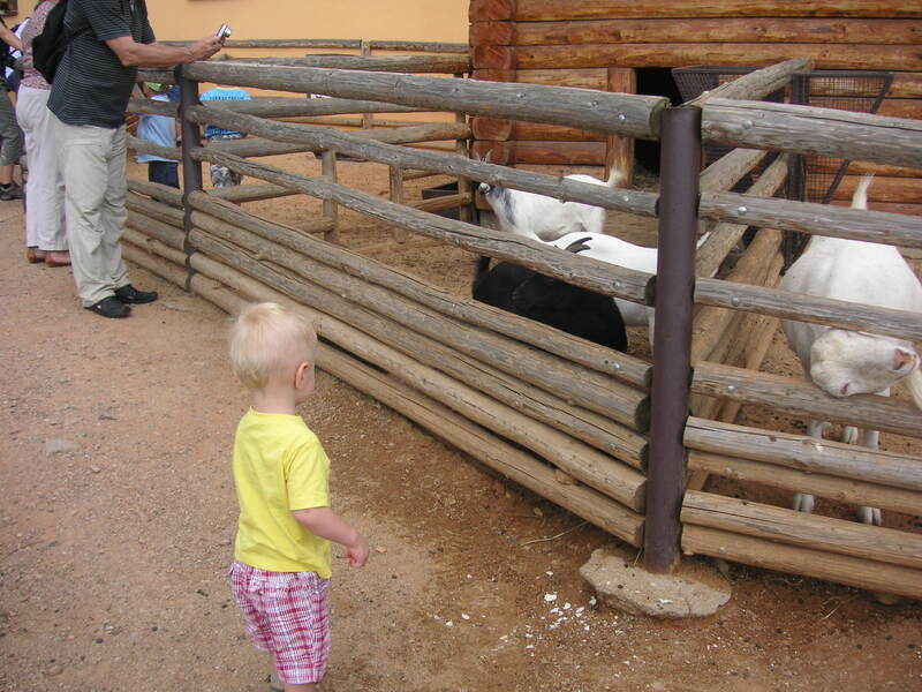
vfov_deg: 38.7
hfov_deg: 50.1
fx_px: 985
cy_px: 346
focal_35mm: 37
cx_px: 461
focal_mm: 6.1
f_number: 2.8
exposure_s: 1/750
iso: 50
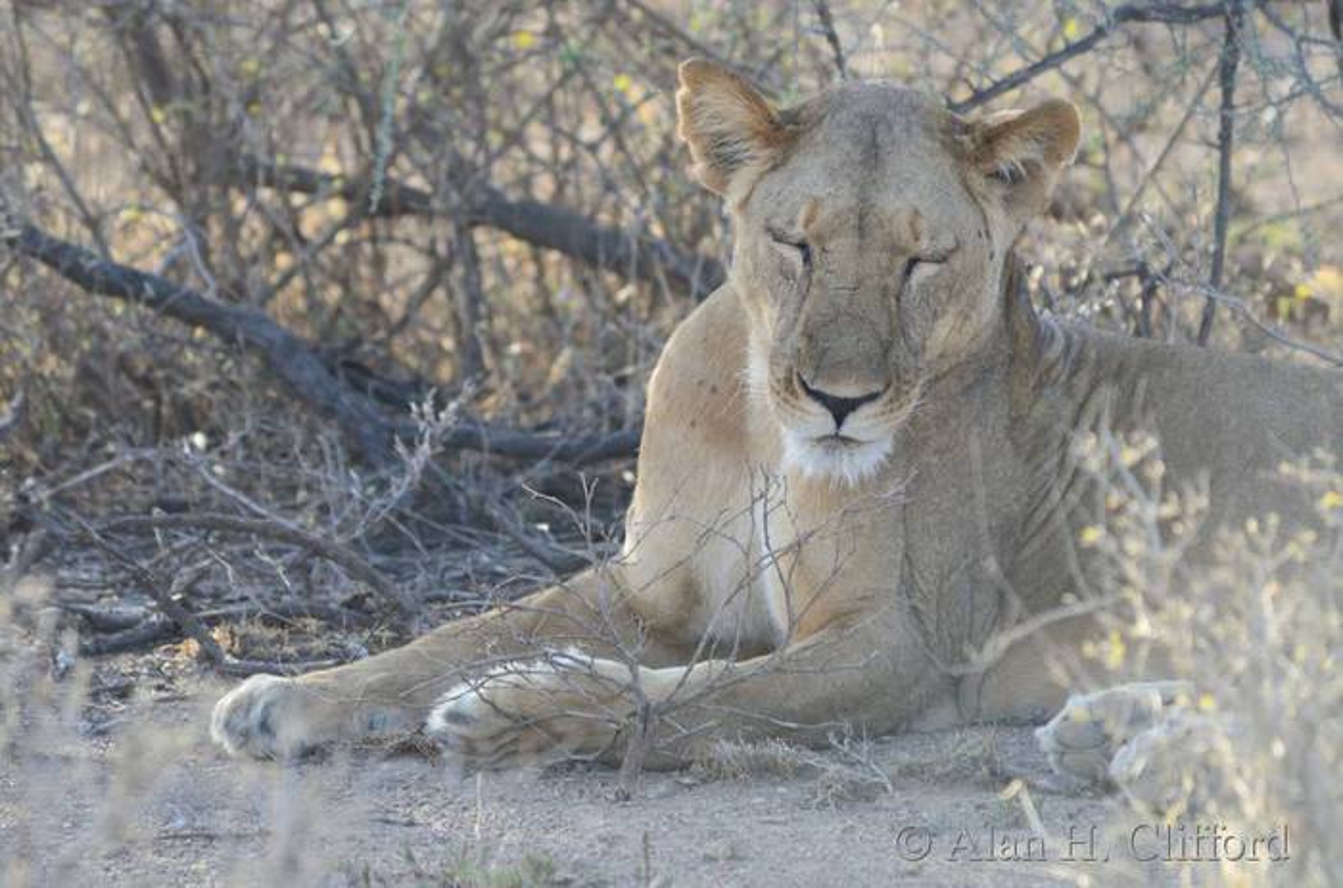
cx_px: 672
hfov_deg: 3.4
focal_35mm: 600
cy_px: 444
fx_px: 22328
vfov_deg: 2.3
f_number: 5.6
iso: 640
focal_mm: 400
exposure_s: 1/500
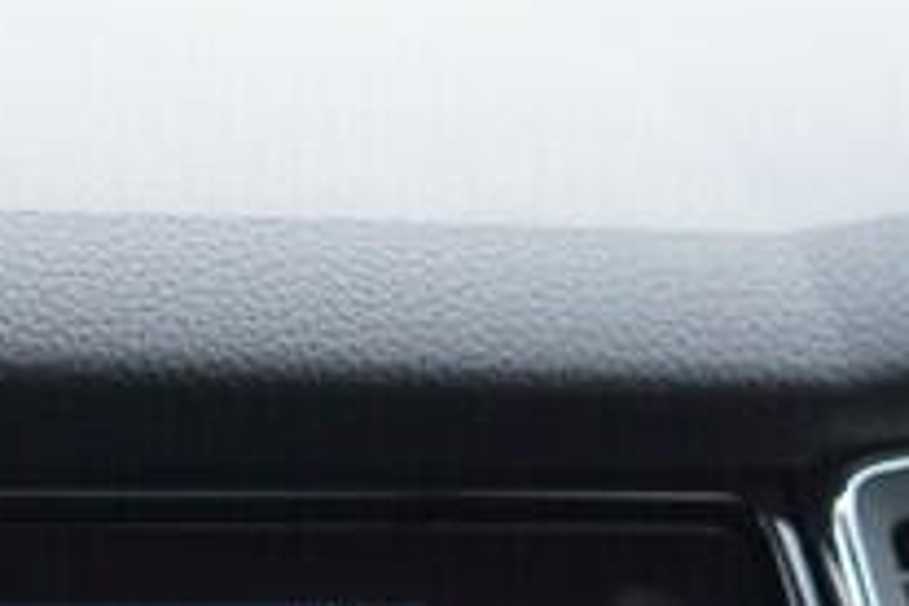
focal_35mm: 178
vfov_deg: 7.6
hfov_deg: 11.2
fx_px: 4494
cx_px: -382
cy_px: 867
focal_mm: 24
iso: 200
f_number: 2.8
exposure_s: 1/40
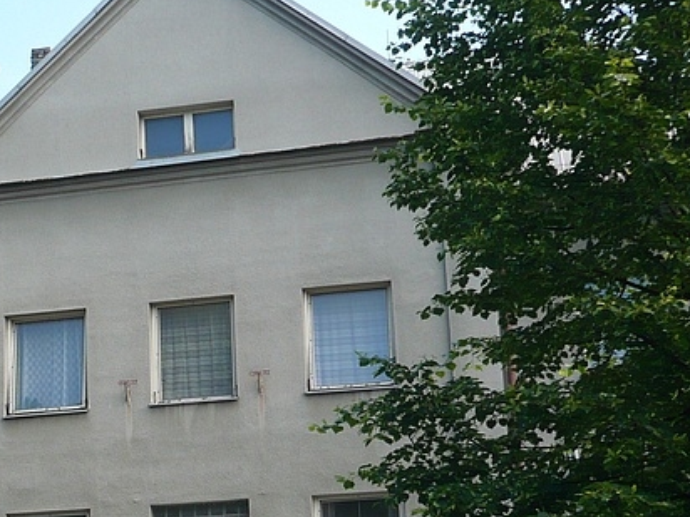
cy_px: 383
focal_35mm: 68
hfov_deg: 28.3
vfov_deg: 21.4
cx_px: 214
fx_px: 1355
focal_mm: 5.8
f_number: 2.8
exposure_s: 1/400
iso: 100
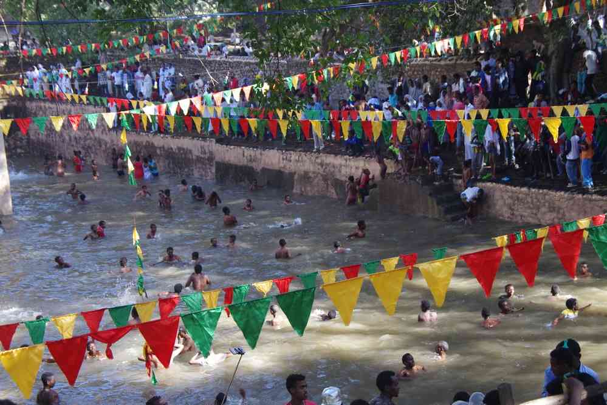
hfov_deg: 27.0
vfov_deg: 18.2
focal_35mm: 75
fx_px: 1264
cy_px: 202
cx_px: 304
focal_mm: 50
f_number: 7.1
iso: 1600
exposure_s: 1/80
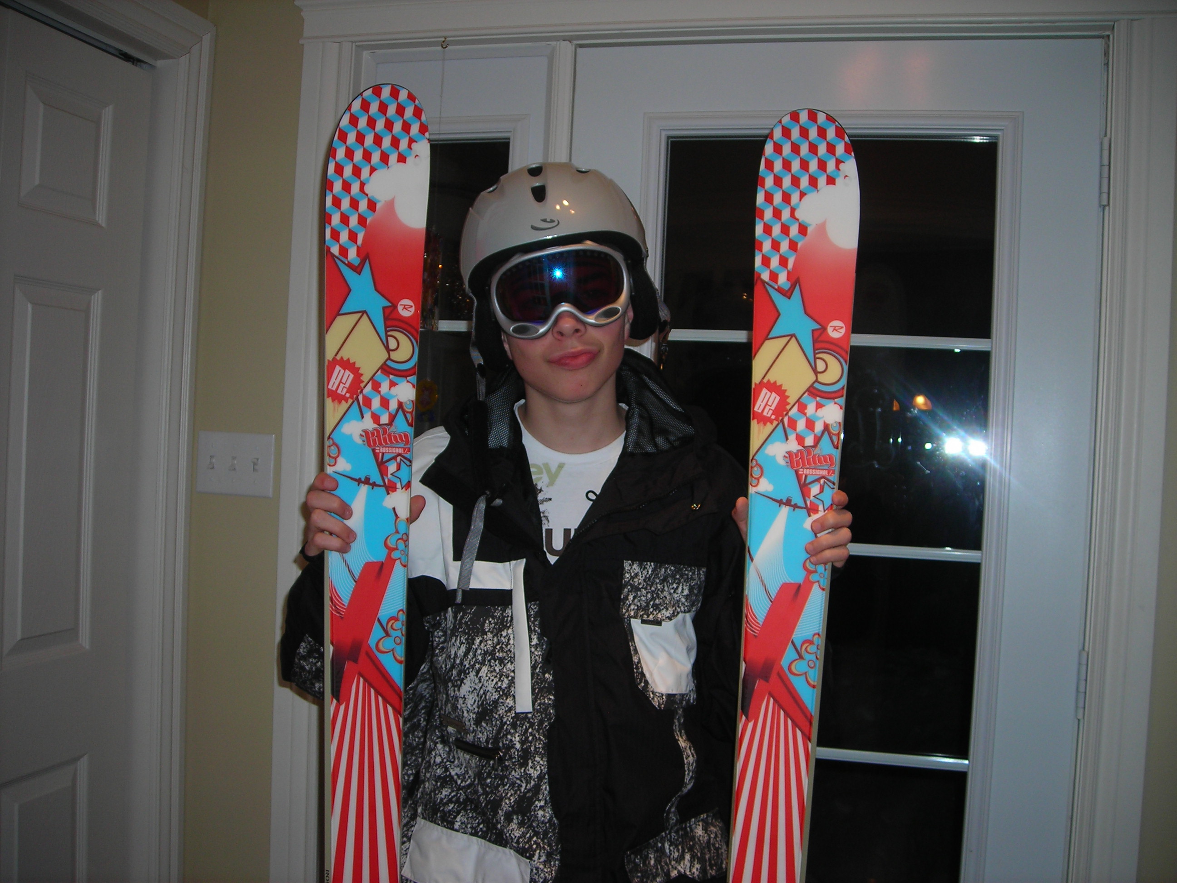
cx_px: 588
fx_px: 1292
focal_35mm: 38
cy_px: 442
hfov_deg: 49.0
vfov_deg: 37.7
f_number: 3.2
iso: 50
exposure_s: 1/60.1
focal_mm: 6.3
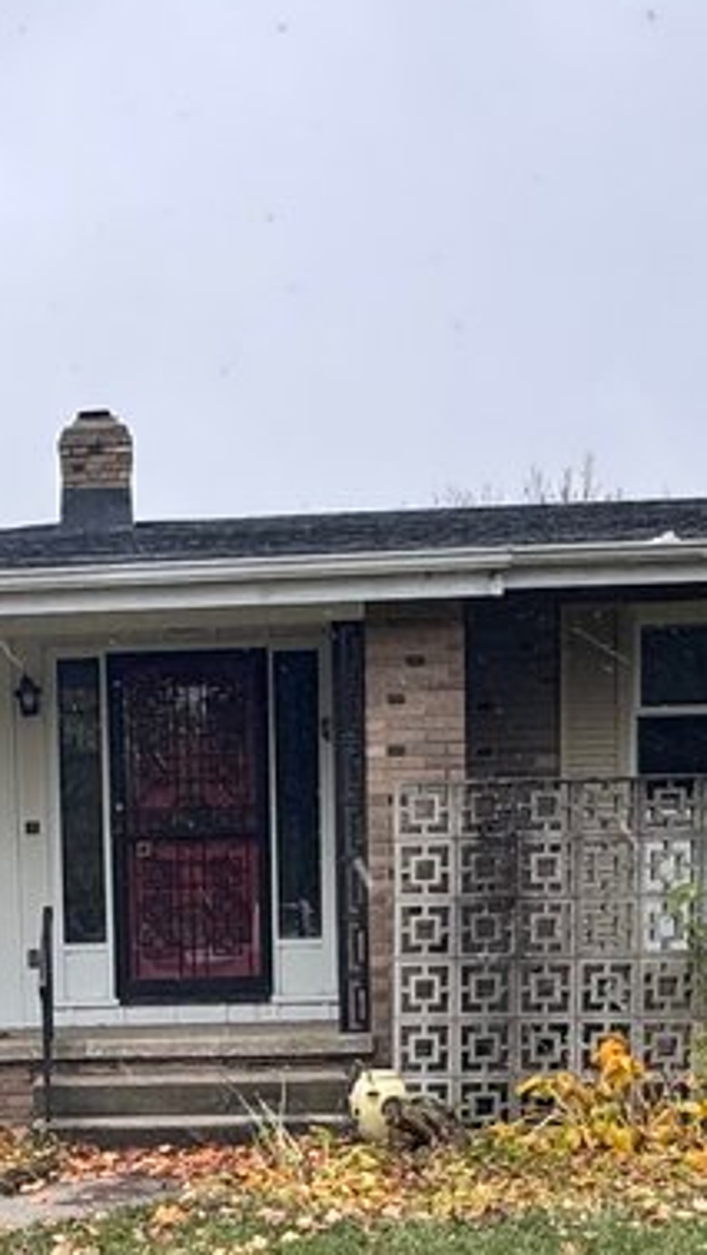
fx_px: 2030
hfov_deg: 19.2
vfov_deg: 32.8
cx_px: -8
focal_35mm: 61
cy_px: 1097
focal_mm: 2.22
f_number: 2.2
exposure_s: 1/183
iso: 40
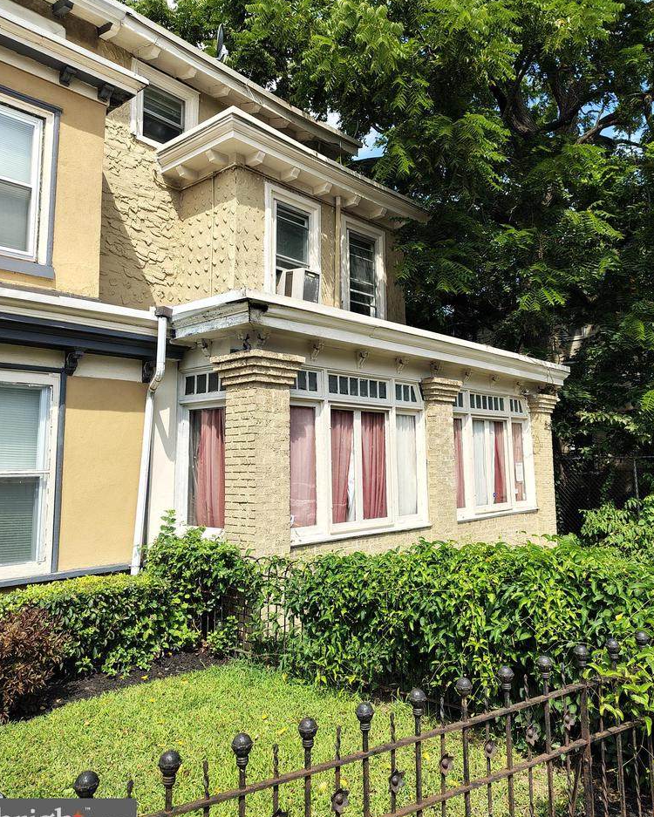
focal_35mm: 27
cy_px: 378
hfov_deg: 53.2
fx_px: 653
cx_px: 337
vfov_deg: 64.0
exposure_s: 1/823
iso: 100
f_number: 1.8
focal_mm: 5.56
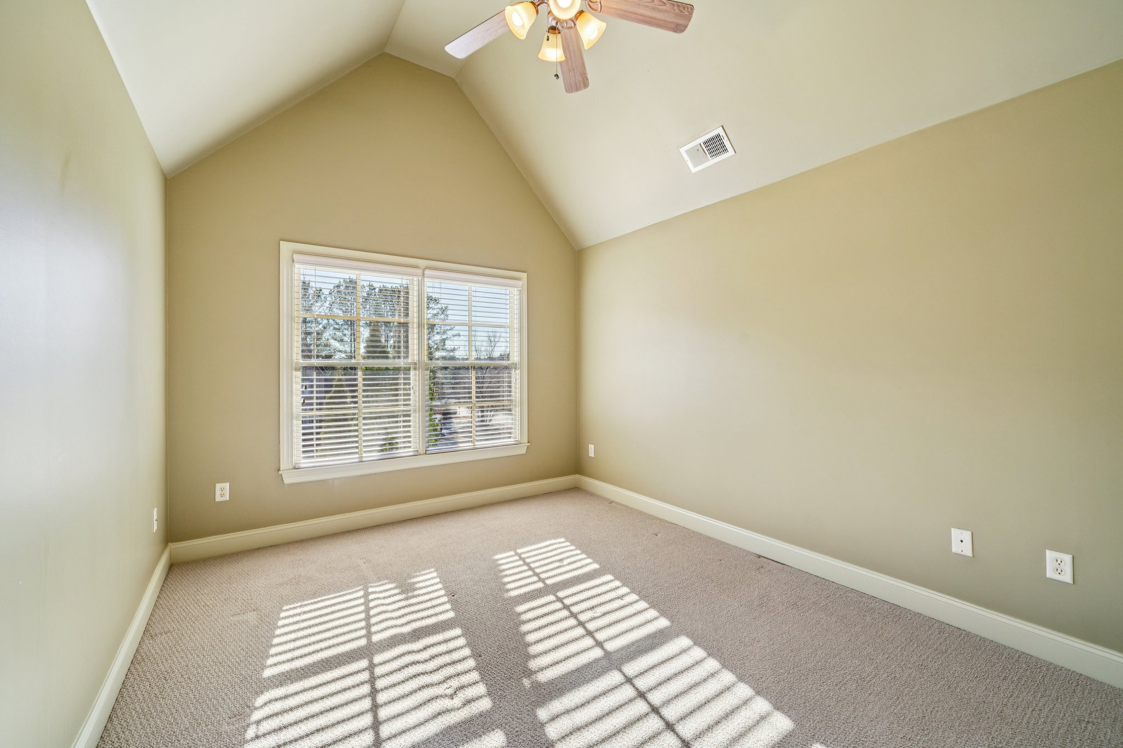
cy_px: 374
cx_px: 562
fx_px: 437
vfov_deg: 81.2
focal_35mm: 14
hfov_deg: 104.3
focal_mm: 14
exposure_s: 1/200
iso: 400
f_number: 8
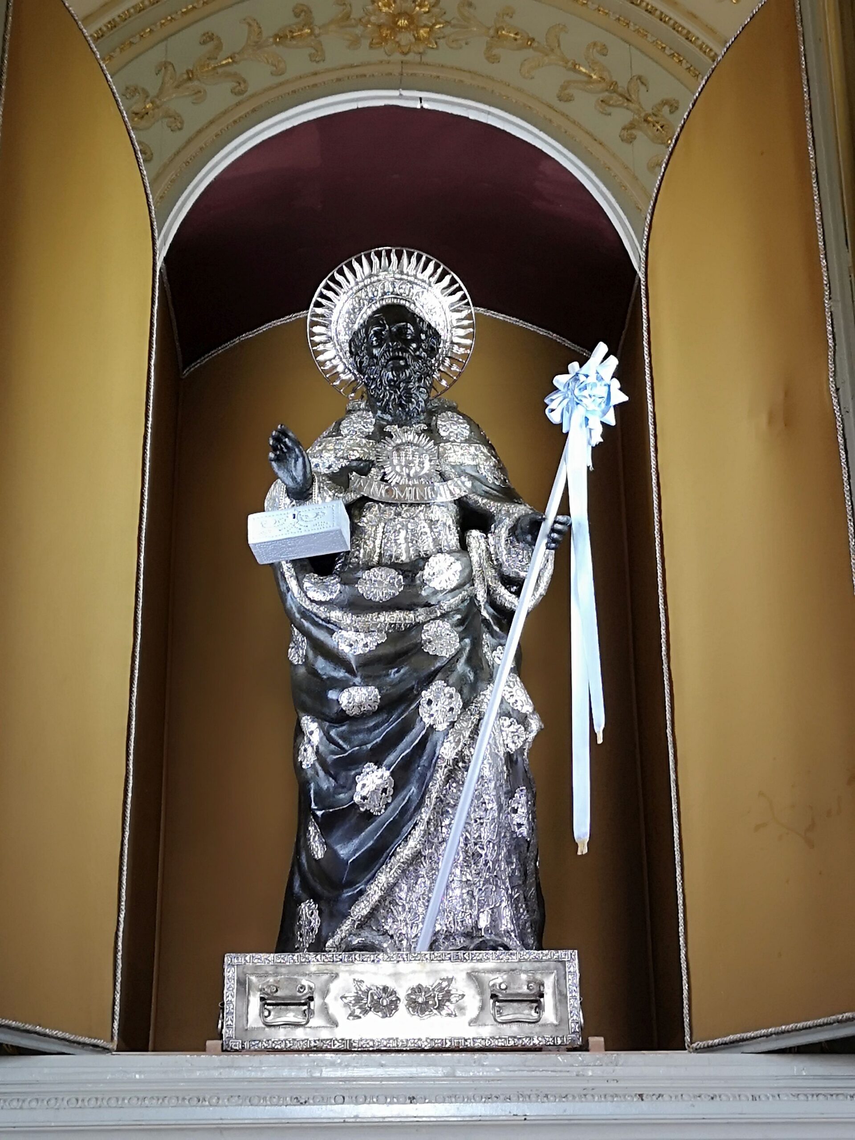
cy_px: 570
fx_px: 1877
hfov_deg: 25.7
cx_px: 428
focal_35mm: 57
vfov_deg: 33.8
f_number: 1.8
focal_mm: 3.95
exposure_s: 1/50
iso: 200
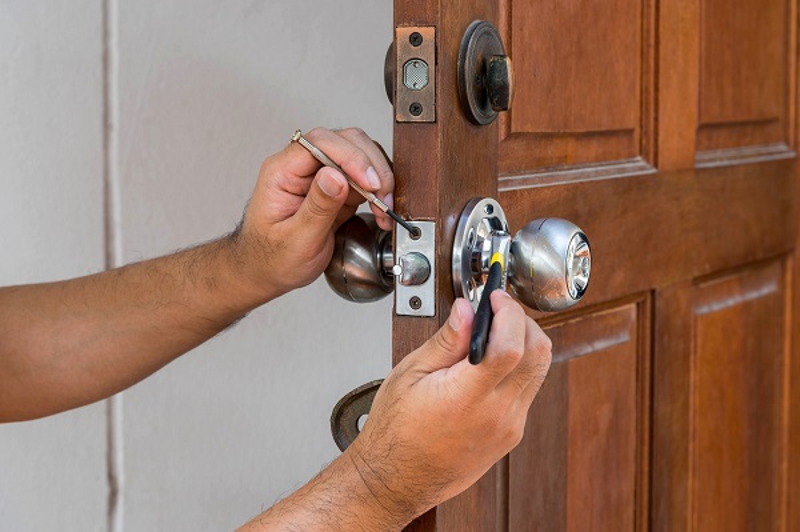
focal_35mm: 90
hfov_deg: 22.6
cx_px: 400
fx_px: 1998
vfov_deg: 15.2
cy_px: 266
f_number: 8
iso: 125
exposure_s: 1/20
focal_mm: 90
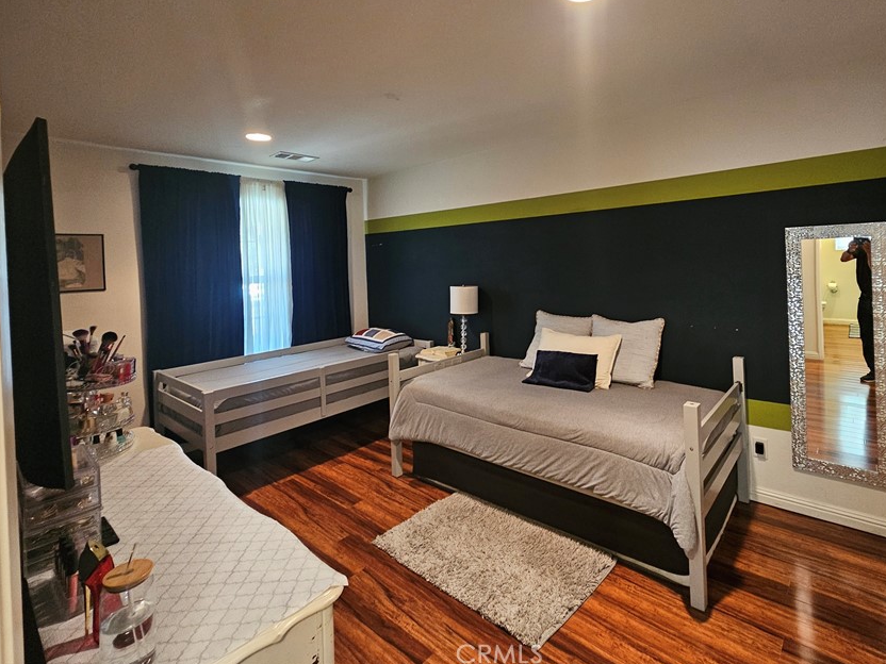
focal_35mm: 16
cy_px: 261
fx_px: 410
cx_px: 474
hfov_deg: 94.3
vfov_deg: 77.1
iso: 640
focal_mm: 2.2
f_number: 2.2
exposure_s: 1/35.3
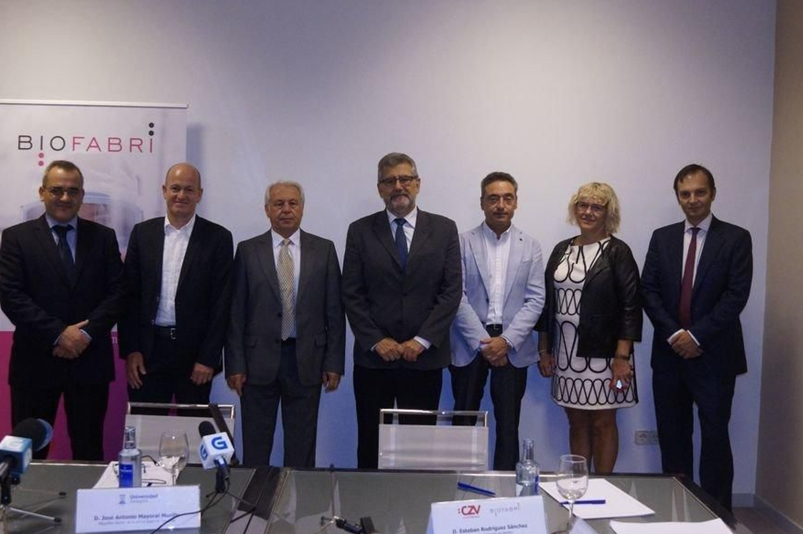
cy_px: 280
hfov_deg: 46.4
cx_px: 384
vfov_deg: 31.8
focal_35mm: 42
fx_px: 936
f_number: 4.5
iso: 1600
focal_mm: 24
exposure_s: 1/125
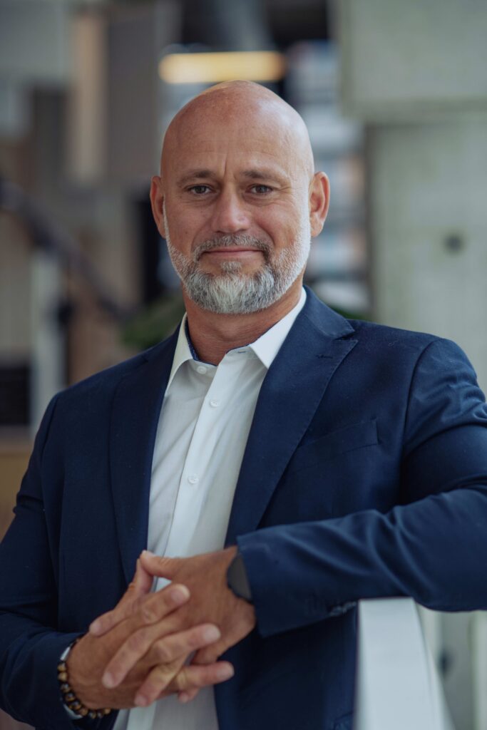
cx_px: 244
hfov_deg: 16.1
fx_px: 1724
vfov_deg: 23.9
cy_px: 365
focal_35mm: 85
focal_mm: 85
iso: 100
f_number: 2.5
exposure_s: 1/160
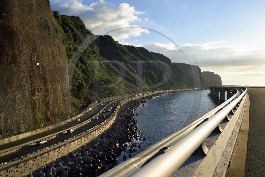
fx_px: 228
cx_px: 132
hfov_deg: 60.3
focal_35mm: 31
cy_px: 88
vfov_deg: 42.3
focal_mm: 31
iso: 200
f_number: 14
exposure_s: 1/250
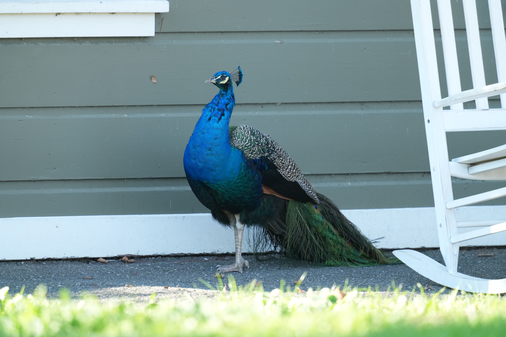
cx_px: 253
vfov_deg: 2.3
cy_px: 168
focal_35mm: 600
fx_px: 8433
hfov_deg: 3.4
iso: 1600
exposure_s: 1/400
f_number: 5.6
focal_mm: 600
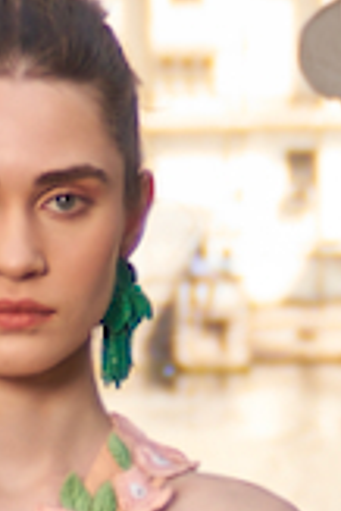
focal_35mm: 372
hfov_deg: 3.7
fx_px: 5274
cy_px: 1287
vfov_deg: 5.3
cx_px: 13
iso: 50
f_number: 2.8
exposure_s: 1/500
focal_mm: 36
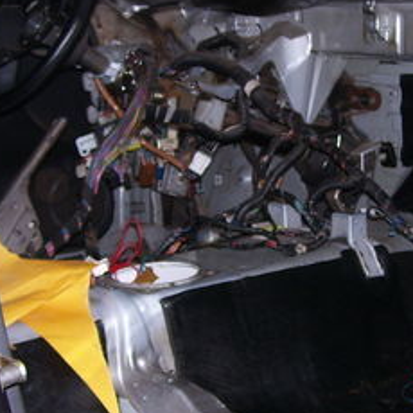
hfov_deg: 19.1
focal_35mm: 91
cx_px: 260
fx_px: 1228
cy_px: 208
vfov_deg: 19.1
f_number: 2.7
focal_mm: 6
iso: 80
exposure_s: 1/60
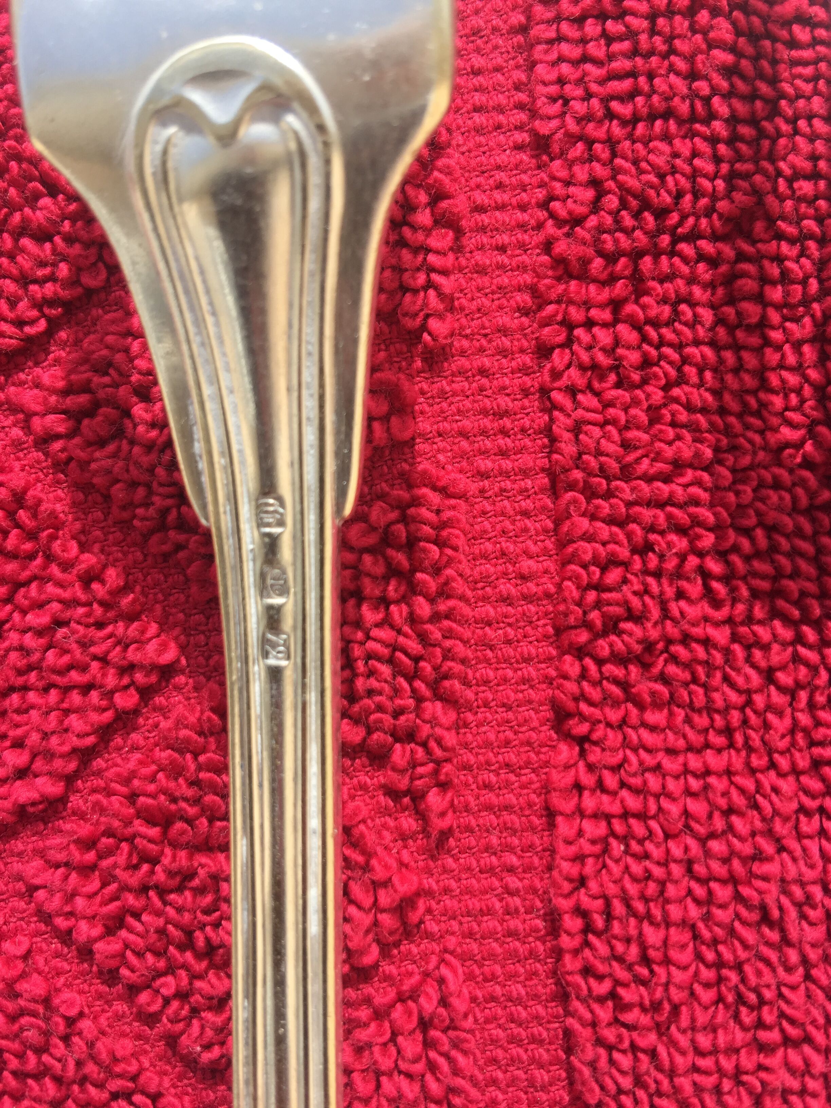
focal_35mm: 29
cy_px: 554
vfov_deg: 61.7
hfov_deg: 48.2
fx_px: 928
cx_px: 416
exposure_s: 1/1014
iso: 32
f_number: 2.2
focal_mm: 4.15
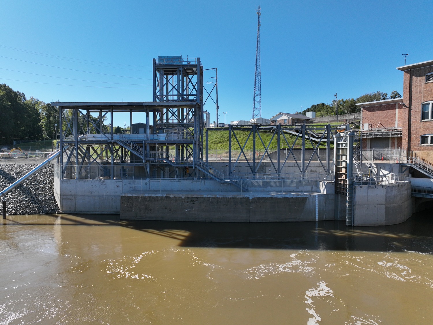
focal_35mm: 24
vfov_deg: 56.8
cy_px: 162
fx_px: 300
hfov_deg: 71.6
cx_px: 216
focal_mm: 12.29
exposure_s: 1/2000
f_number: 2.8
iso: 170
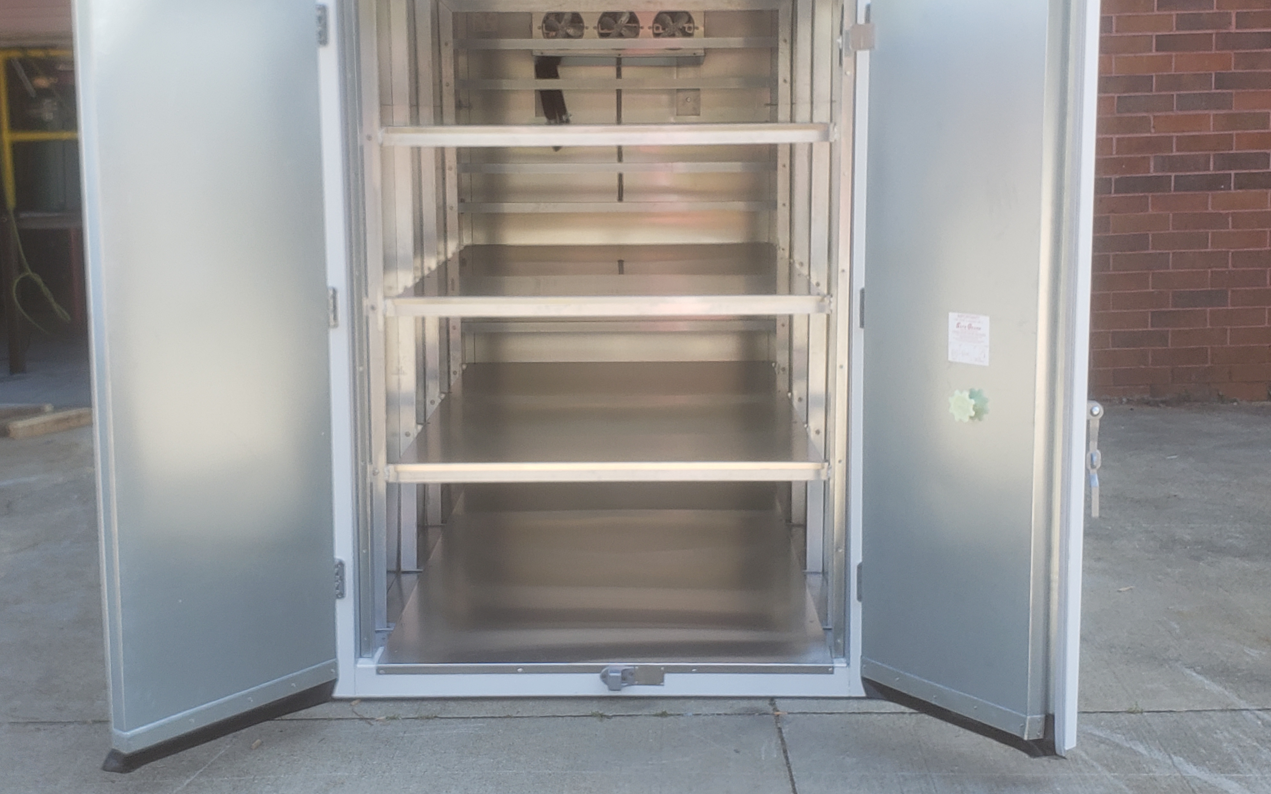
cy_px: 332
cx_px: 639
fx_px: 970
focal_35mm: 28
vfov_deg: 44.4
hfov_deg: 66.5
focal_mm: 4.3
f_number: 2.4
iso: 50
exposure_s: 1/215
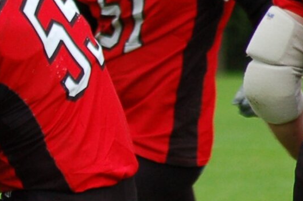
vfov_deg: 1.5
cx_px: -224
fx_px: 7880
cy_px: 128
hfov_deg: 2.2
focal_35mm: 938
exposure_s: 1/500
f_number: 4.5
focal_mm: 150
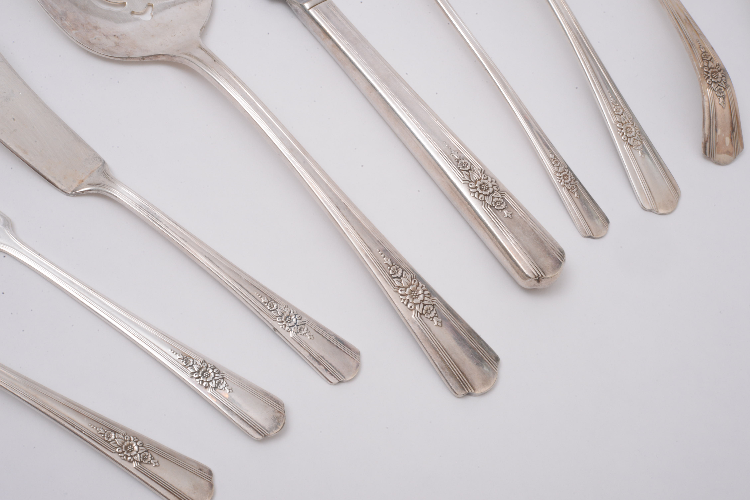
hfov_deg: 33.4
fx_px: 1250
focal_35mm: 60
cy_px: 250
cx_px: 375
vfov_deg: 22.6
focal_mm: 60
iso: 1000
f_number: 32
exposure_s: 1/100
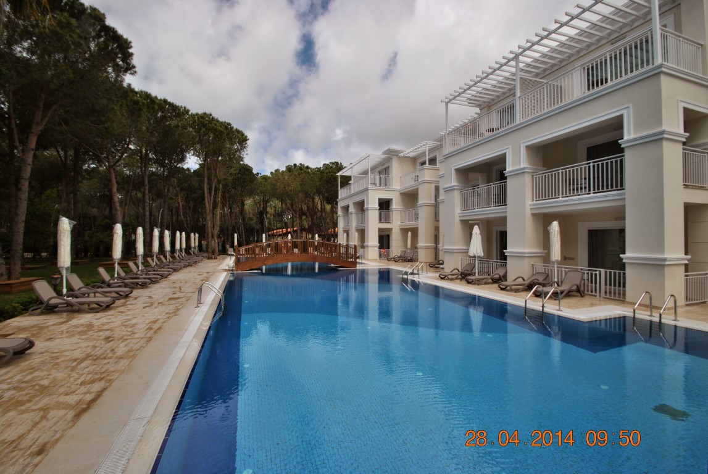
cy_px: 237
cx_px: 354
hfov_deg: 100.3
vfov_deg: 77.5
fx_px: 295
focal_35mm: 15
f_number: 11
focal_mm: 10
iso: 100
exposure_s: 1/200
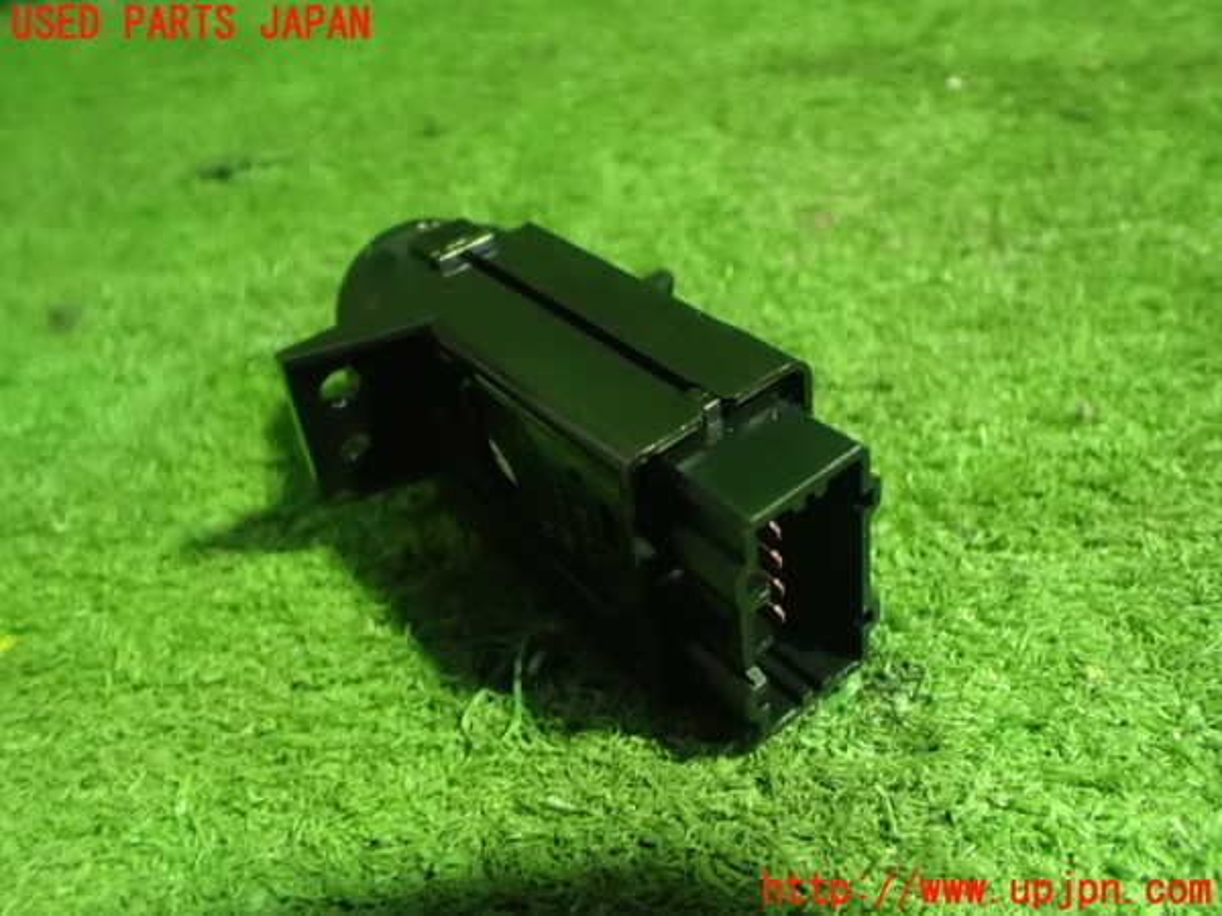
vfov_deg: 46.8
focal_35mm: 30
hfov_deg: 60.0
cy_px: 458
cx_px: 611
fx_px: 1059
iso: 1600
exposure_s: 1/13
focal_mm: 5.4
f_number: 2.3
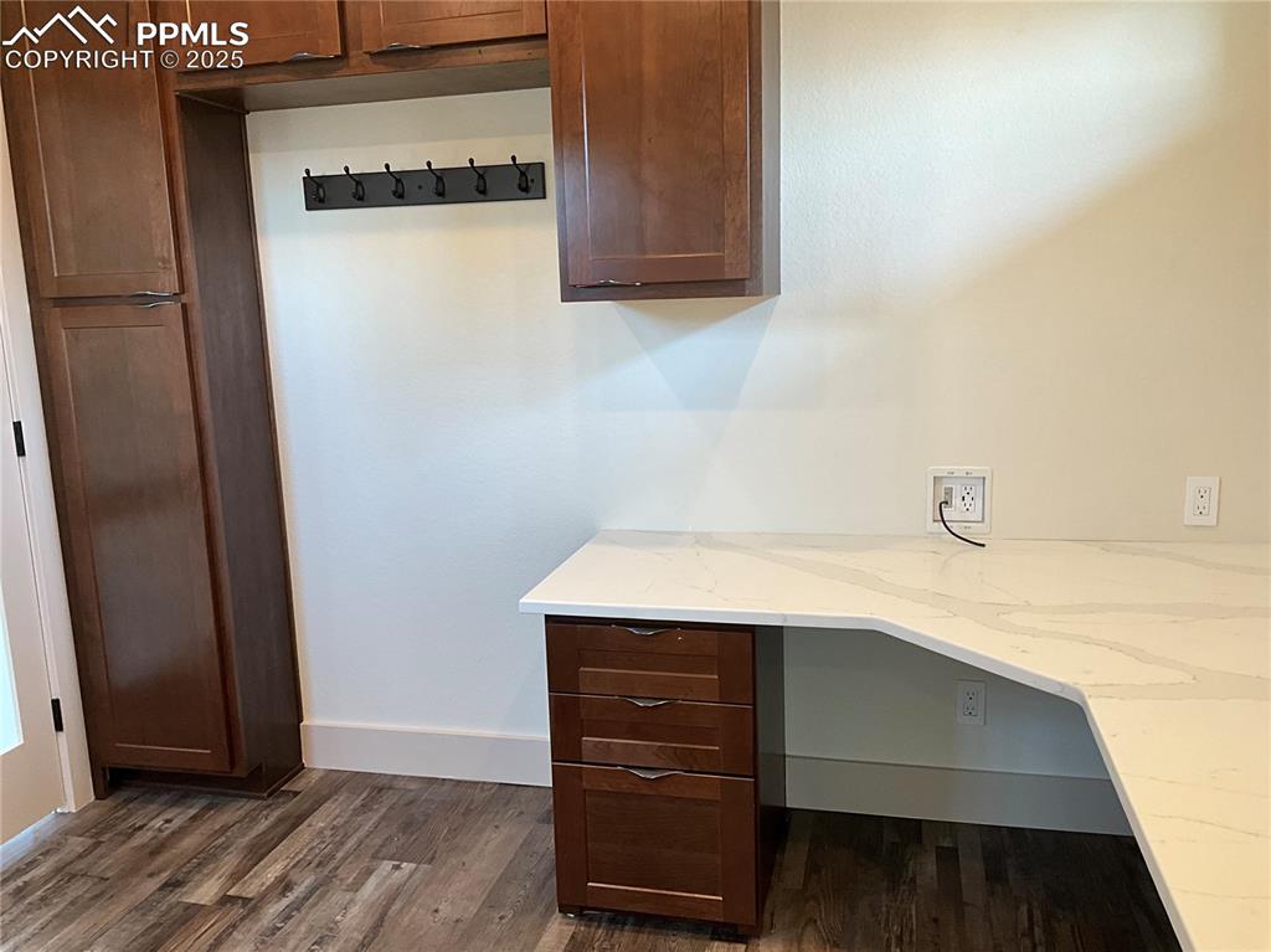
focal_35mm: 29
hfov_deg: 61.7
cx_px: 636
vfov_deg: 48.2
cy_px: 476
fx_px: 1064
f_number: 1.8
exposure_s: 1/60
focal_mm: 3
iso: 40
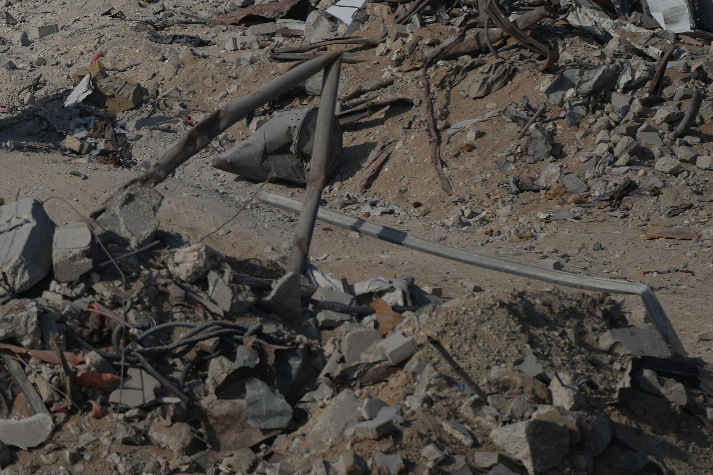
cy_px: -41
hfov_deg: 2.9
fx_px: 14178
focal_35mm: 716
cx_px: -79
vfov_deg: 1.9
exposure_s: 1/2500
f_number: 5.6
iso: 125
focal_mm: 312
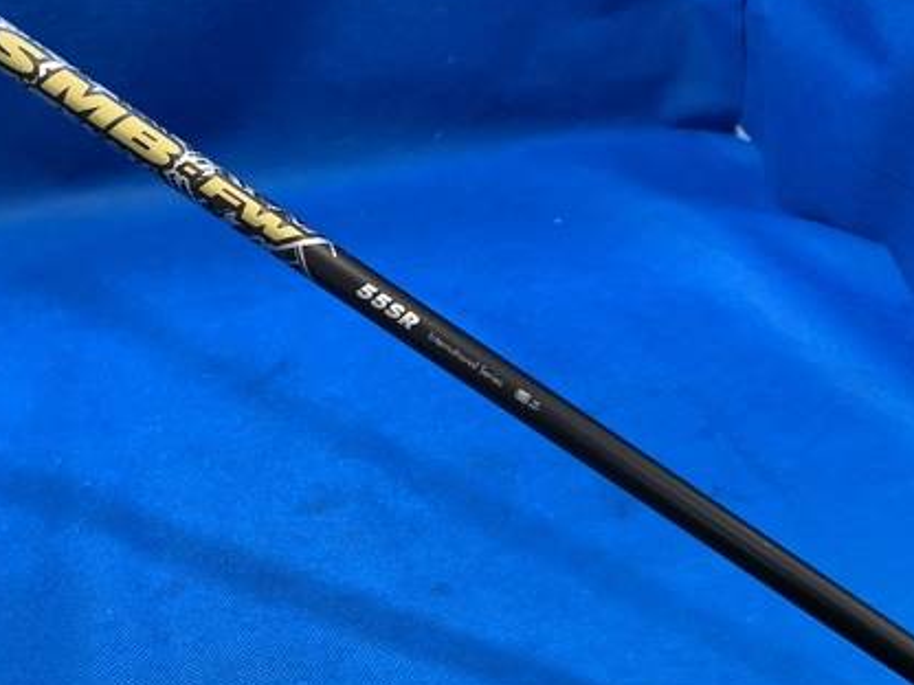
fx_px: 1056
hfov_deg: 46.3
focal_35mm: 40
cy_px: 292
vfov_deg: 35.9
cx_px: 325
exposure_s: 1/60
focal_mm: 4.25
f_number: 1.8
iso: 125
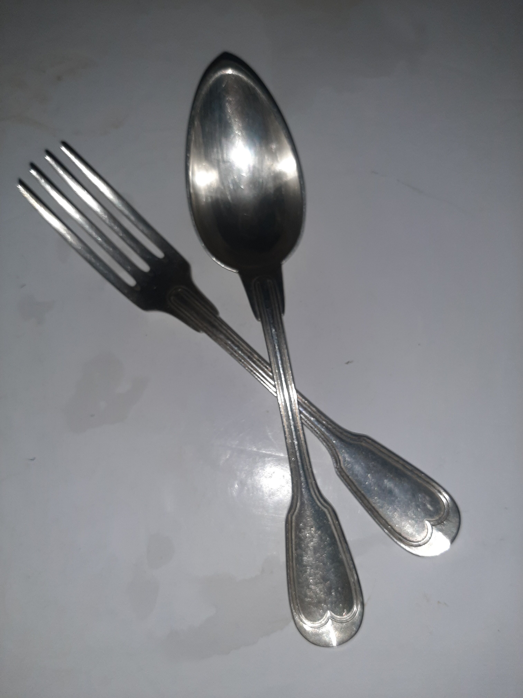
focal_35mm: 26
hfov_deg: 53.1
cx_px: 262
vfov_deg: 67.3
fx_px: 524
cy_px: 349
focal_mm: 3.93
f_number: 1.7
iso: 1000
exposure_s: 1/17
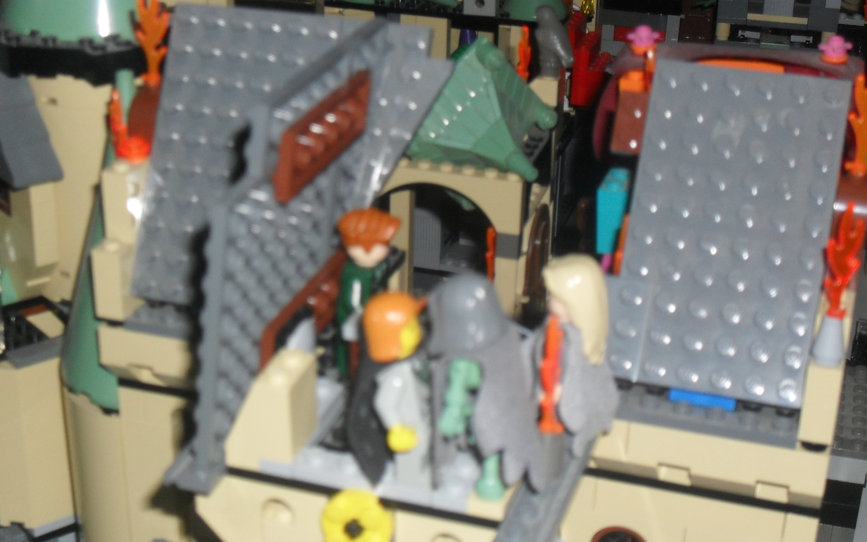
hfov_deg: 33.5
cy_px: 267
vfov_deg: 21.3
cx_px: 432
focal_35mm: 61
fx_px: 1441
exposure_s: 1/60
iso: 200
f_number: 4.3
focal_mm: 10.1
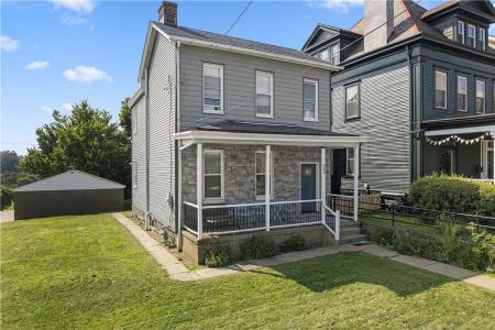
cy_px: 165
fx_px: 302
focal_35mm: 22
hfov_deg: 78.6
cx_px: 248
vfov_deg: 57.2
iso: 100
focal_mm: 8.38
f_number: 2.8
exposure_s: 1/350
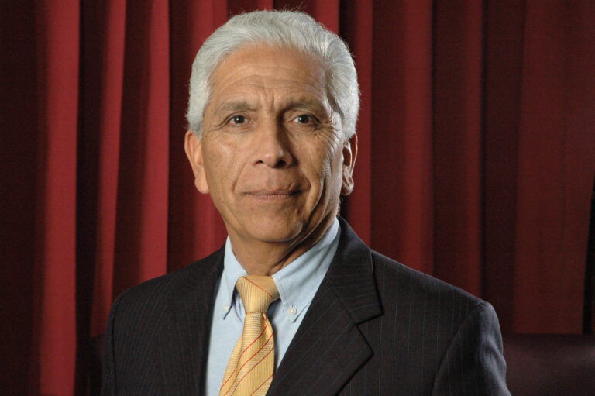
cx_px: 298
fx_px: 1734
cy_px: 198
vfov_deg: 13.0
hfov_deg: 19.5
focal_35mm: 105
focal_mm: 70
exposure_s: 1/8000
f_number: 10
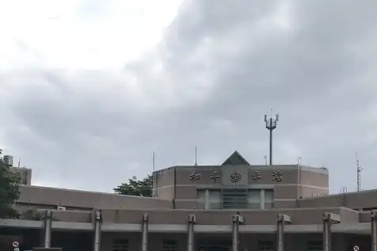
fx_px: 513
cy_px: 207
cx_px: 228
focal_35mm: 49
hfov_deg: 40.1
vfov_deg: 26.9
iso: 20
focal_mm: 3.99
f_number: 1.8
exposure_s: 1/1312
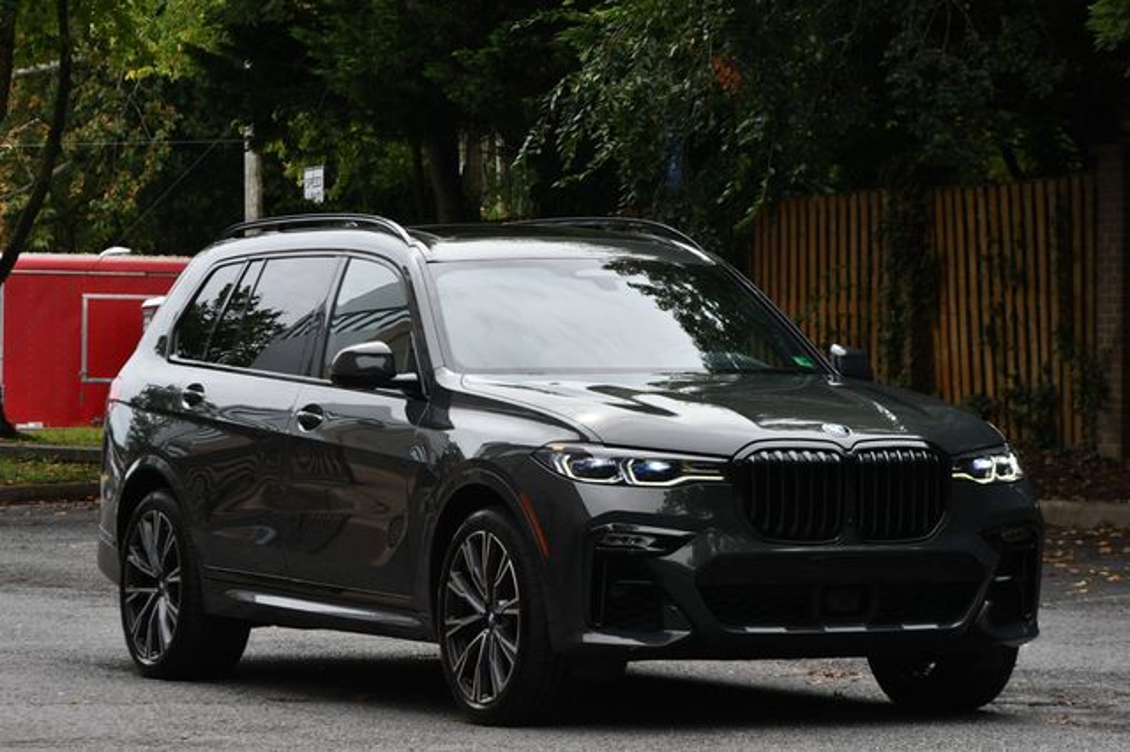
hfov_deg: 14.0
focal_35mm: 147
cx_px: 565
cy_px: 376
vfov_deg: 9.3
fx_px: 4612
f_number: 8
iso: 180
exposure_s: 1/250
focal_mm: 98
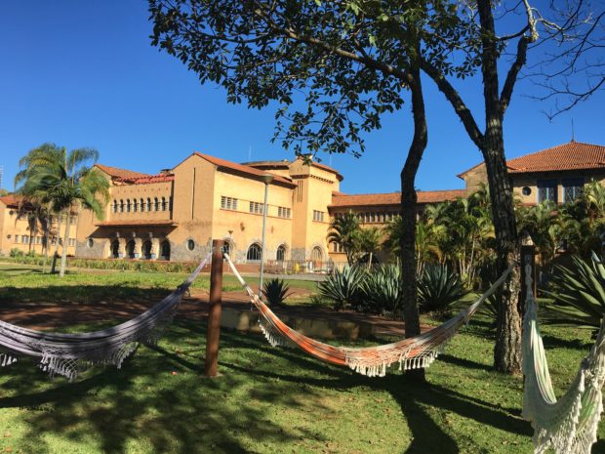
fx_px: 507
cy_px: 227
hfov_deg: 61.7
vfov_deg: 48.2
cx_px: 302
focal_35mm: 29
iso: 25
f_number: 2.2
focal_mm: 4.15
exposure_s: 1/1202
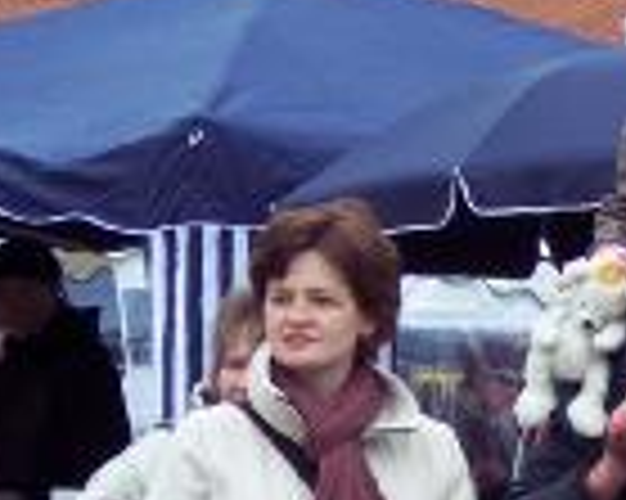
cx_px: 874
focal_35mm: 411
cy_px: 421
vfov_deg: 3.8
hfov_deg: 4.7
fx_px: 7609
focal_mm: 24
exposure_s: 1/125
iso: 140
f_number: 4.8
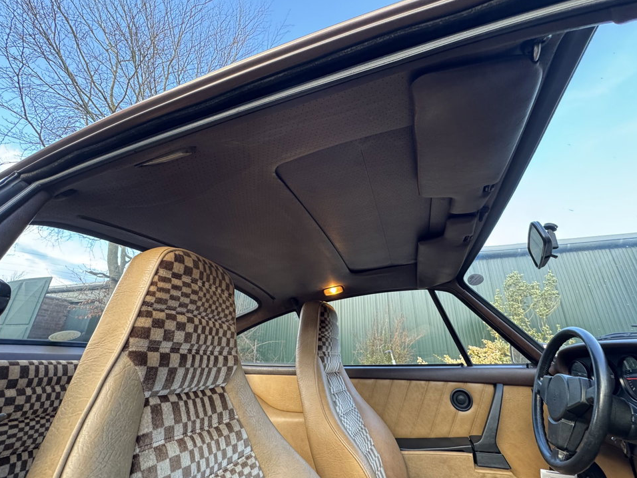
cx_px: 324
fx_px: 276
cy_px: 248
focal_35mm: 15
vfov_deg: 81.7
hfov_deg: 98.2
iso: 320
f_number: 2.2
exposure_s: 1/76
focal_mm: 2.22
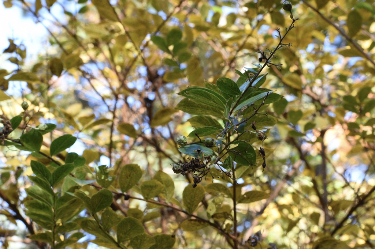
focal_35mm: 105
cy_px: 124
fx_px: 1093
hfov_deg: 19.5
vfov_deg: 13.0
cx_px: 188
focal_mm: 70
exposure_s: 1/125
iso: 1250
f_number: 11
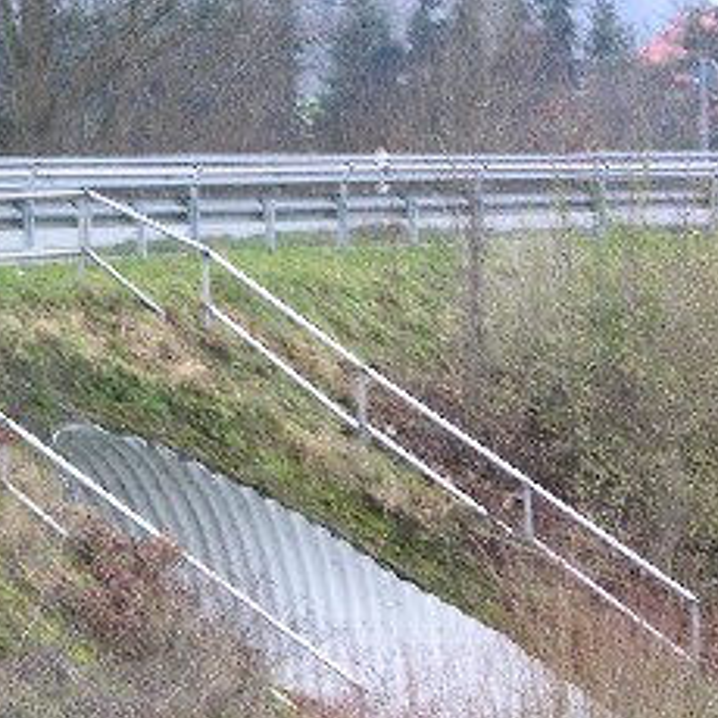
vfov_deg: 5.5
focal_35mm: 316
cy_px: 484
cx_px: 295
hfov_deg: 5.5
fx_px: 7415
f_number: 3.8
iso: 50
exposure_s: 1/6.3
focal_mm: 34.7
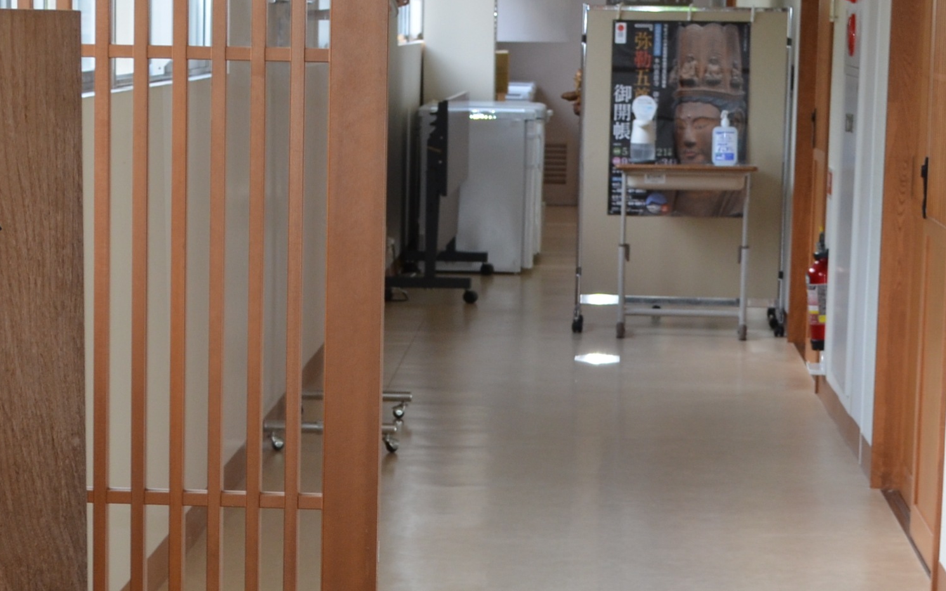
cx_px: 334
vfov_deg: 10.8
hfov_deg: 17.2
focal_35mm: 121
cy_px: 559
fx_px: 3120
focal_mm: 32
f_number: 4.8
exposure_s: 1/80
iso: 400
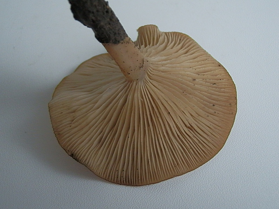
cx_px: 140
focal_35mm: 37
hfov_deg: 50.1
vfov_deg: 38.7
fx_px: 298
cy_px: 104
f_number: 3.9
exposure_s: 1/60
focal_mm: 6.7
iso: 800
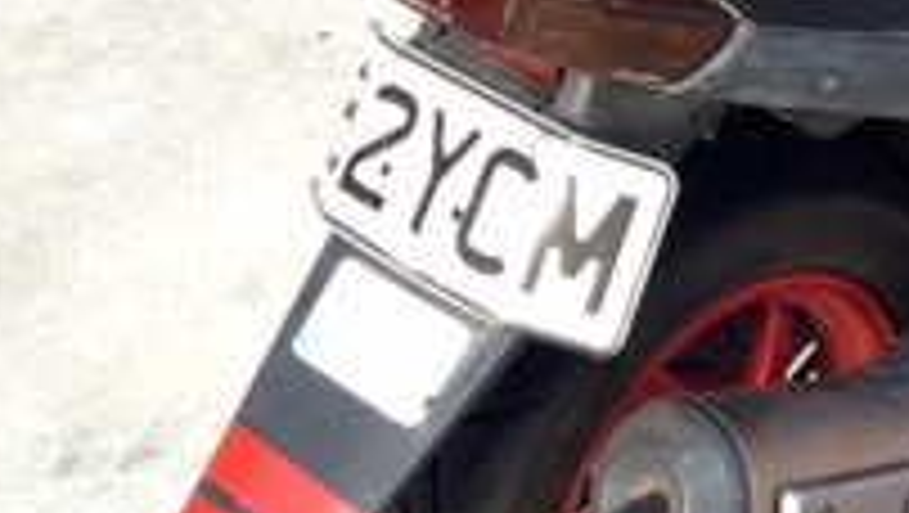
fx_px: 2412
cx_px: 1224
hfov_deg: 19.5
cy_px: -220
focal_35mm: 100
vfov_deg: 11.7
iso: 25
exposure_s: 1/110
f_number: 2.2
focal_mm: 4.15
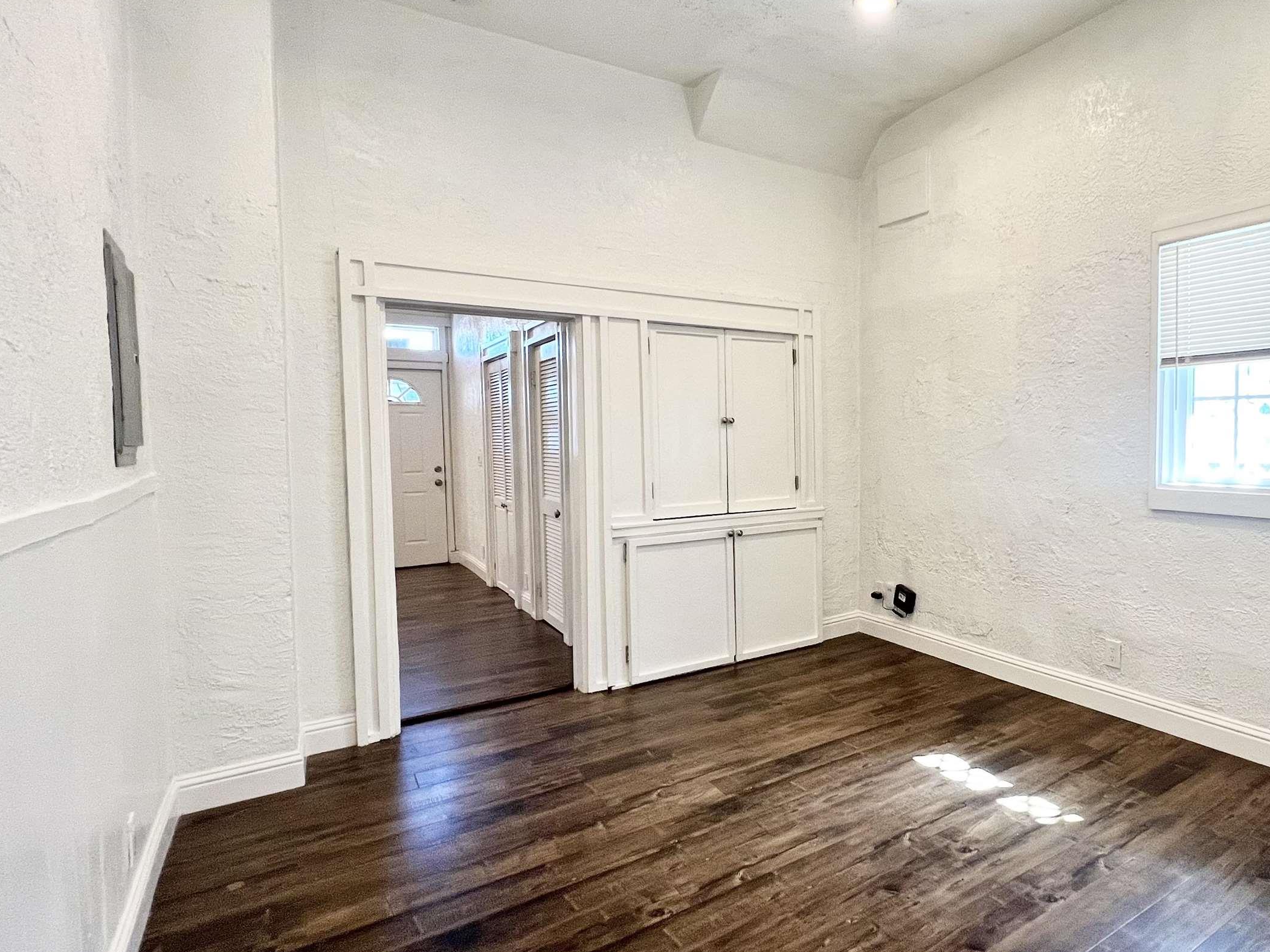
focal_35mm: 19
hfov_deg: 80.6
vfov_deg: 68.7
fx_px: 697
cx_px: 886
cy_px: 468
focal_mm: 1.57
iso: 160
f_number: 1.8
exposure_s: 1/120
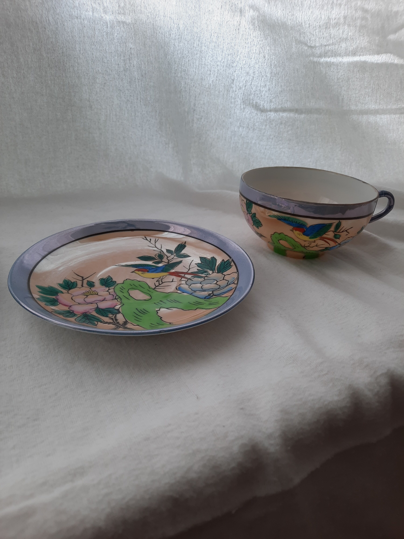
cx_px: 202
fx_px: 389
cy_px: 270
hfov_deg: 54.9
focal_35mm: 25
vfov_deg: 69.4
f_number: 2
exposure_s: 1/50
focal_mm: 4.6
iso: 50
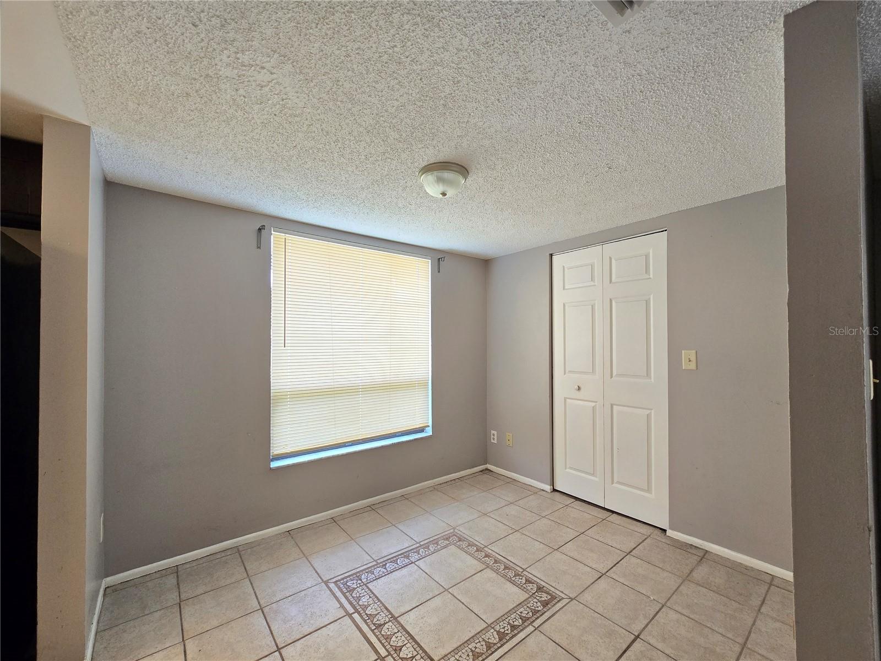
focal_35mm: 13
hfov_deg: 106.2
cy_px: 330
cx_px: 440
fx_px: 331
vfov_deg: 89.9
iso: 200
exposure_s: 1/60
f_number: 2.2
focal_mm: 2.2
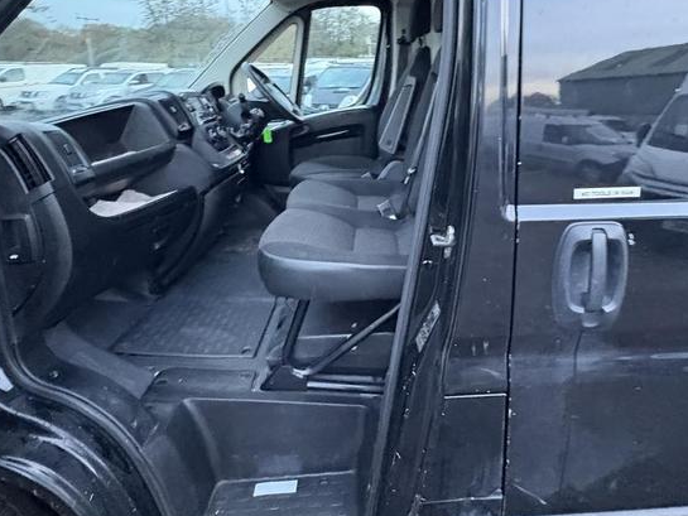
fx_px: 457
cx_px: 390
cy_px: 164
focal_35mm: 23
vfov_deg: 57.4
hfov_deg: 73.6
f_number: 2.2
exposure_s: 1/40
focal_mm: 2.22
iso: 1000
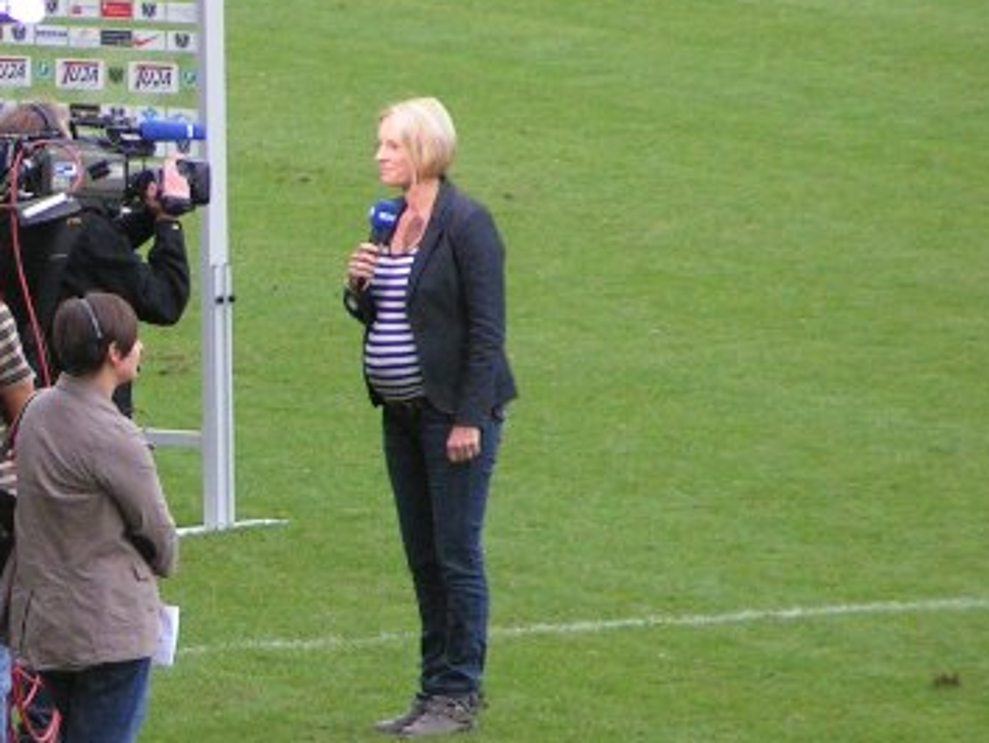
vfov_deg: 2.3
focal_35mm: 639
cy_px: 397
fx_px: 18269
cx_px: -112
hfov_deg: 3.1
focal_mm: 43.3
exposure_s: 1/200
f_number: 3.5
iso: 200
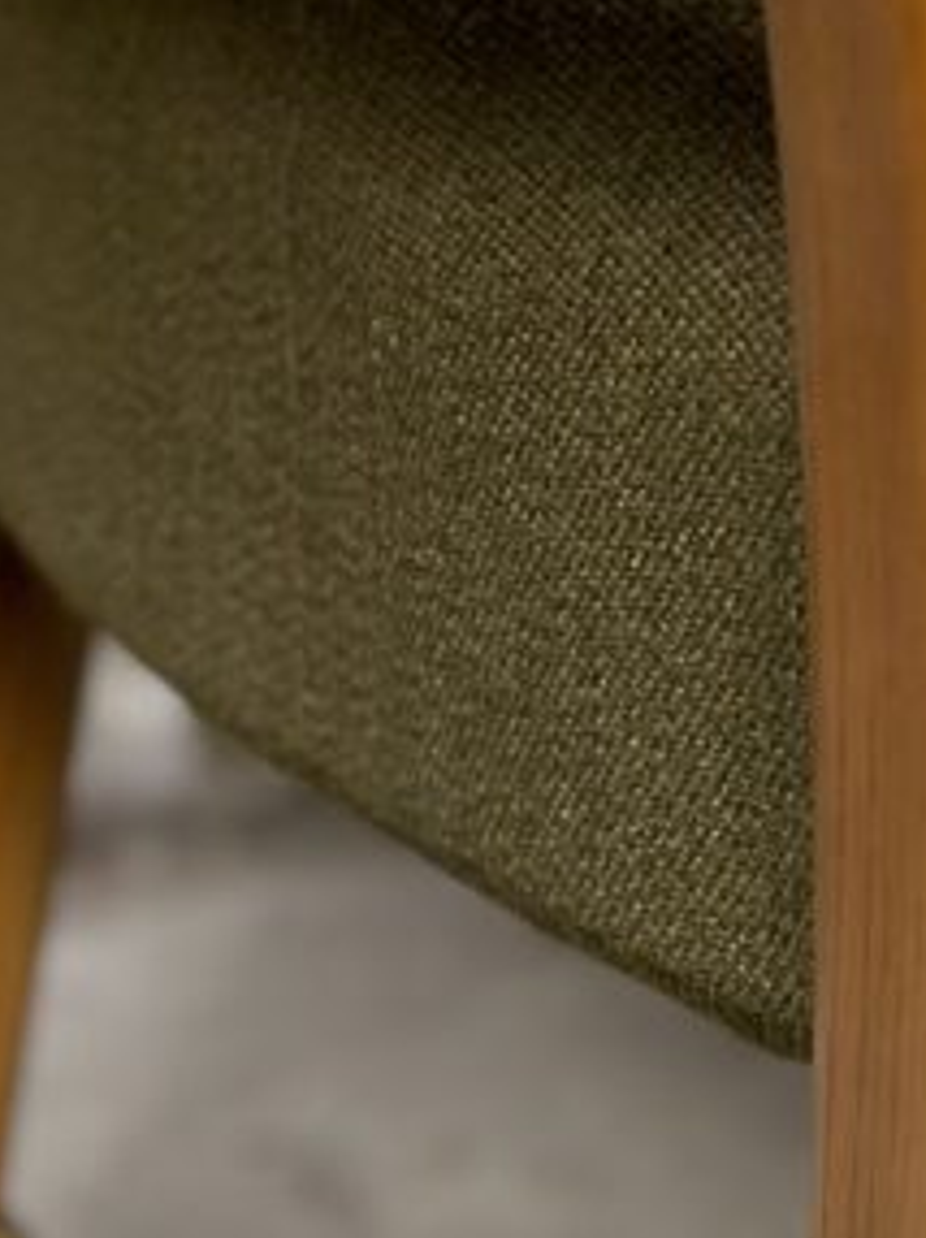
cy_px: 1619
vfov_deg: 11.2
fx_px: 6144
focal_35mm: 172
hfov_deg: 8.5
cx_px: 1064
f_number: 1.78
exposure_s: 1/50
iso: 200
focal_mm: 6.86
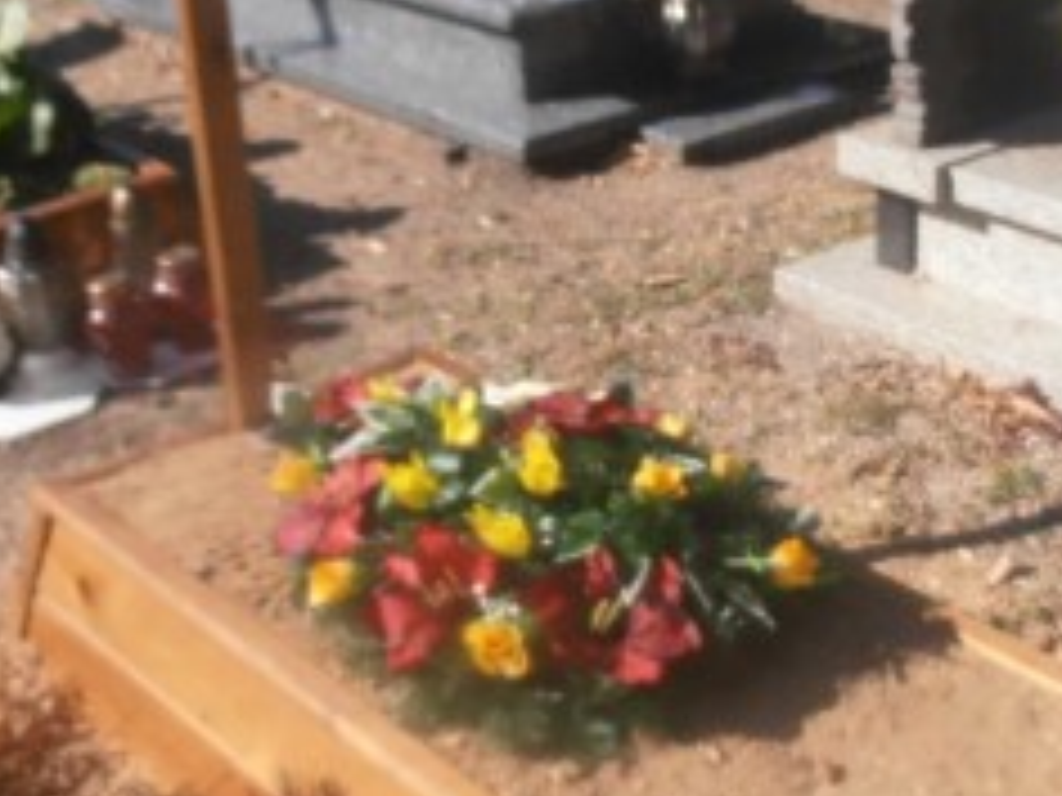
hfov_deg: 29.5
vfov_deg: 22.6
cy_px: 319
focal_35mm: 65
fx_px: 1994
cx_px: 747
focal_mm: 4.2
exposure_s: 1/800
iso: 80
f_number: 3
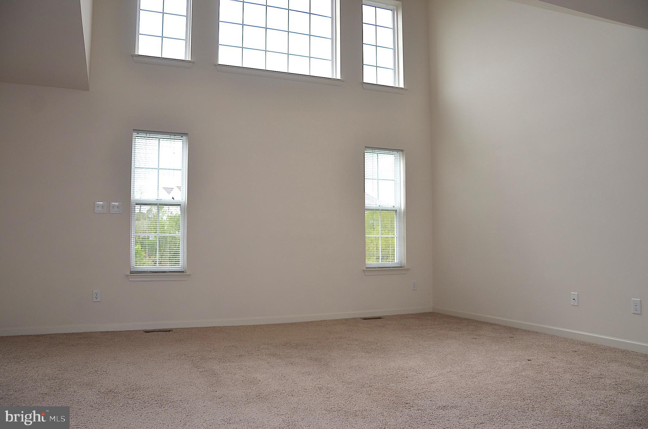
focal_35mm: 27
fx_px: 485
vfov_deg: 47.7
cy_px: 214
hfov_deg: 67.5
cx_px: 324
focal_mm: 18
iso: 100
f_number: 3.5
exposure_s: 1/250
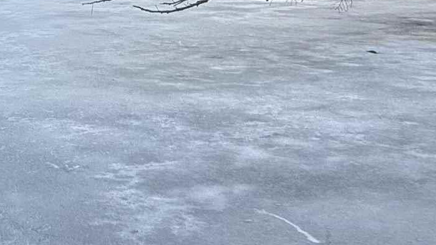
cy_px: 60
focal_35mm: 67
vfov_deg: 17.9
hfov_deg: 28.4
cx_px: -51
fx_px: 774
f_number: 2.2
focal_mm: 2.22
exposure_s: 1/830
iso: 64
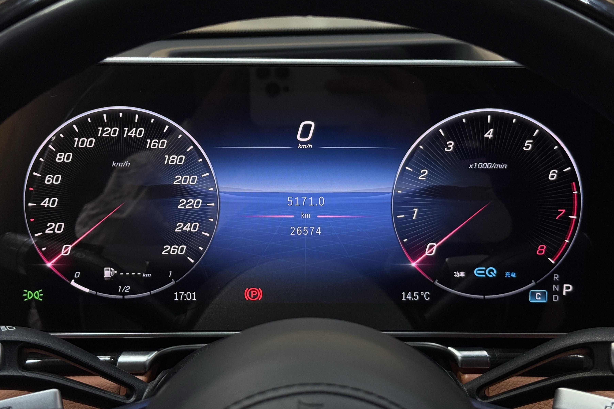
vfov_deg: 24.2
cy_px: 185
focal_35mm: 56
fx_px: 955
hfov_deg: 35.6
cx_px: 311
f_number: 1.78
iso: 200
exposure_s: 1/50
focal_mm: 6.76
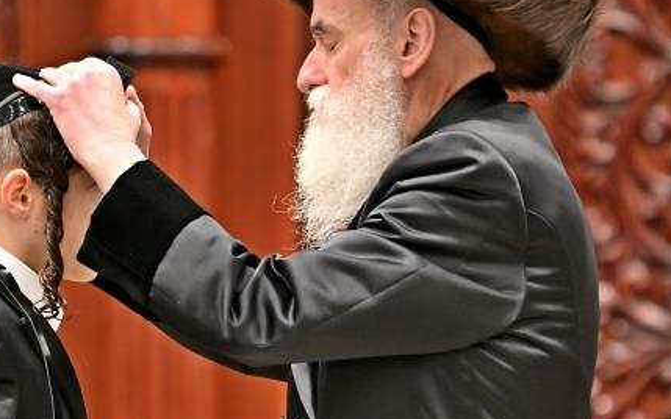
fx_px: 11647
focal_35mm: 637
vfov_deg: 2.1
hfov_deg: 3.3
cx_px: 330
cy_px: 224
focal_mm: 175
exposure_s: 1/160
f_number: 2.8
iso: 250
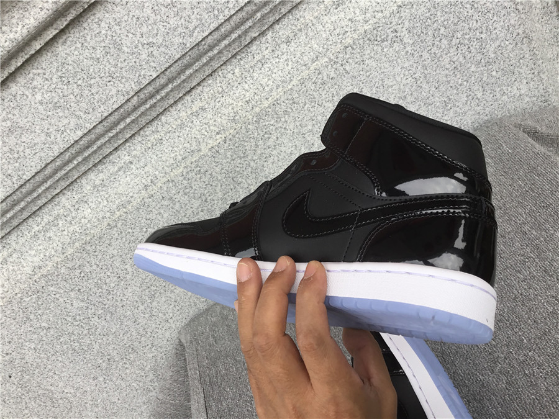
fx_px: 501
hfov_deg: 58.4
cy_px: 210
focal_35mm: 31
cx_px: 280
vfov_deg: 45.4
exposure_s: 1/100
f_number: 2.4
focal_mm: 3.3
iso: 25
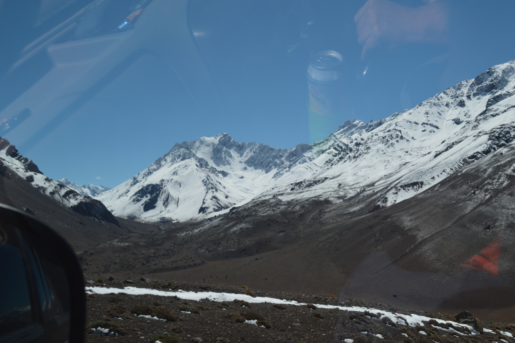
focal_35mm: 39
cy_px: 172
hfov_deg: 49.6
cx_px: 258
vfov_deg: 34.1
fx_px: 557
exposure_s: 1/160
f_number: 6.3
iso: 100
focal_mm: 26
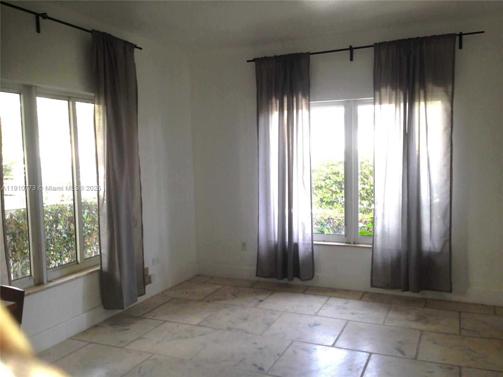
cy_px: 188
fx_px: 480
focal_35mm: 33
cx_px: 252
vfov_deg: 42.9
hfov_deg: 55.4
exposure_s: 1/40
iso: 50
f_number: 2.4
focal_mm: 4.12
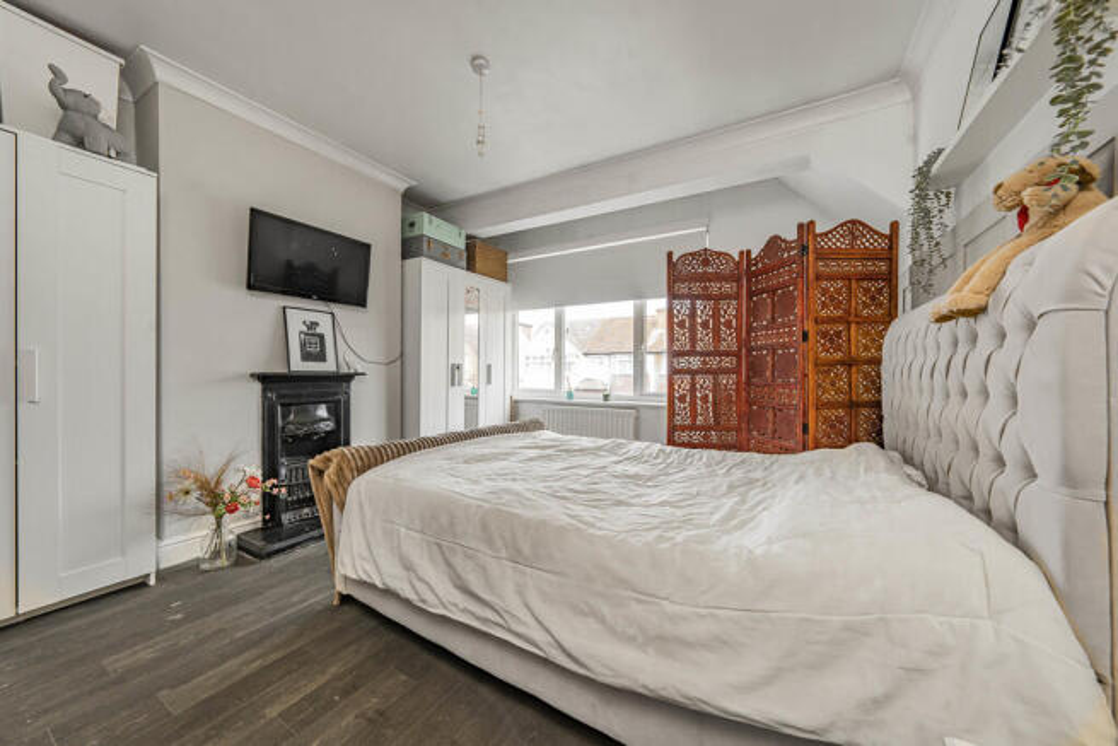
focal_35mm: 12
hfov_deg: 112.6
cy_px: 373
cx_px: 559
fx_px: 373
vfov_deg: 90.0
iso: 320
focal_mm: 12
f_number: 9
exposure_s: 1/20
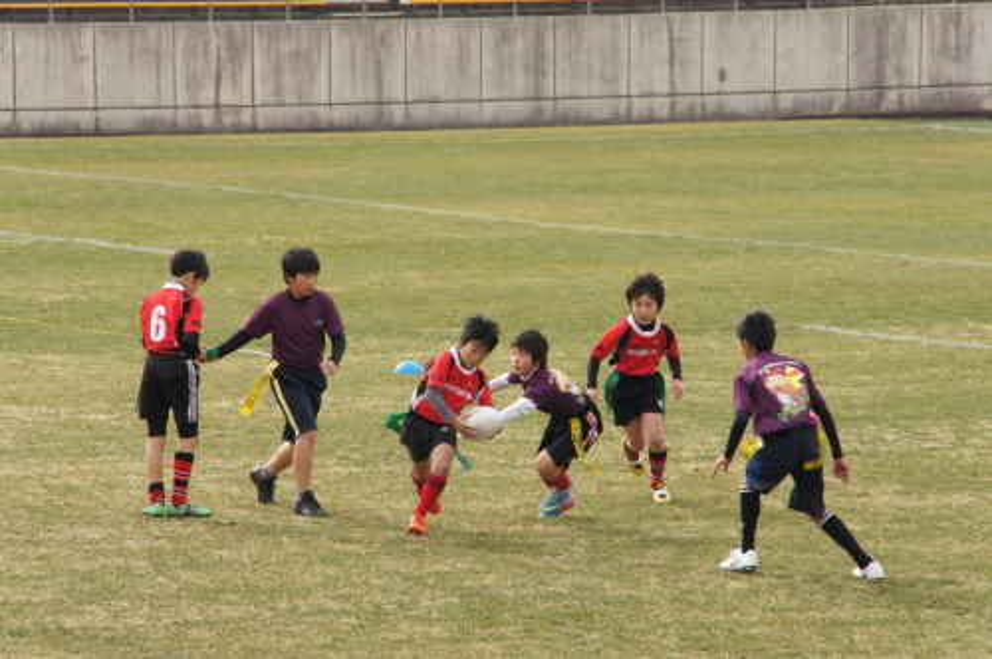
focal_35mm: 300
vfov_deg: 4.6
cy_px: 330
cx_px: 496
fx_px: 8256
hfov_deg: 6.9
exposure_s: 1/160
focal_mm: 200
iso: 400
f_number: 16
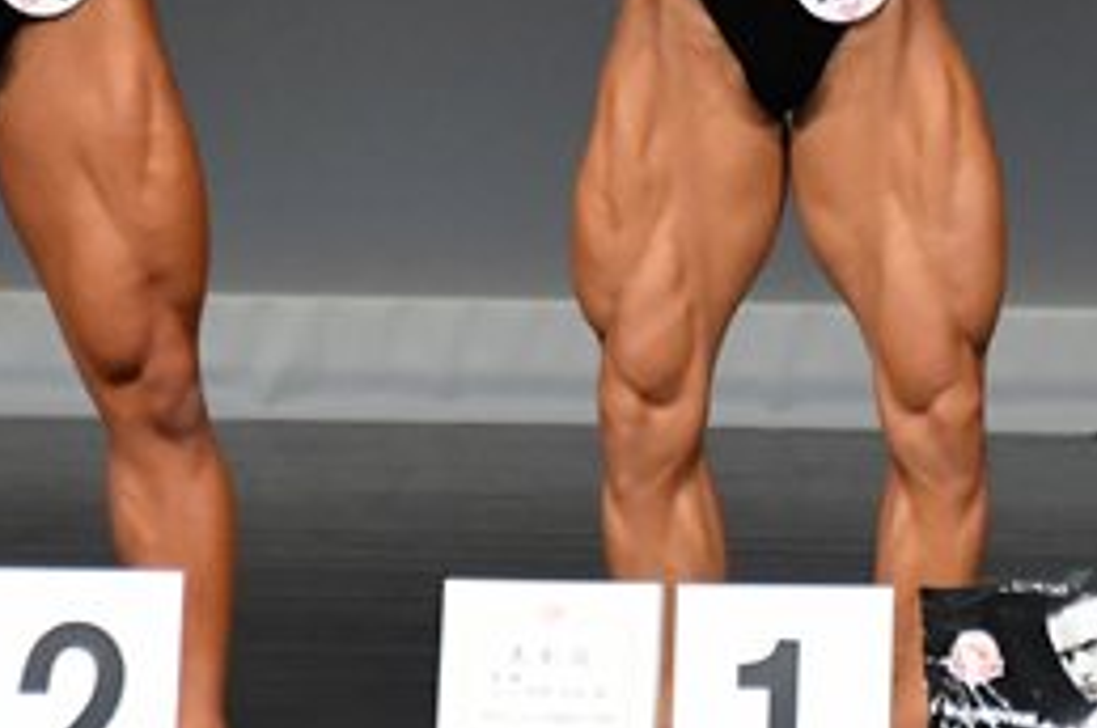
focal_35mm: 1123
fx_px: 34177
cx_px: 1010
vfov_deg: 1.2
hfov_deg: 1.8
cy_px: -106
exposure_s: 1/400
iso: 5000
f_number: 5.6
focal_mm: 250
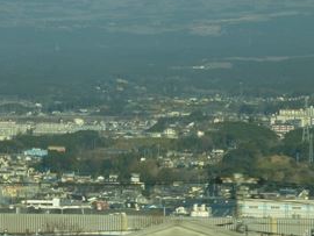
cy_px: -37
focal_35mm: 289
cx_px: 72
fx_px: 2624
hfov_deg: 6.8
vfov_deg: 5.1
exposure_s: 1/400
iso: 100
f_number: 5.4
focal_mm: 21.8
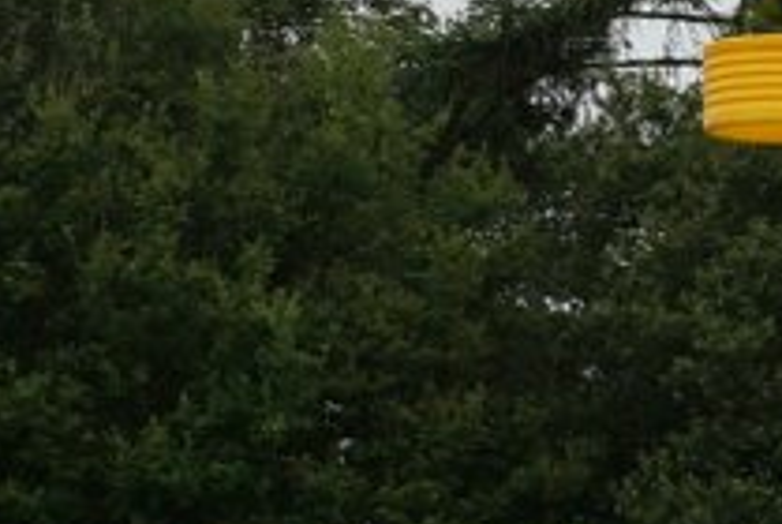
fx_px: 2871
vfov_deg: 10.2
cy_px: 662
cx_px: 1362
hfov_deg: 14.0
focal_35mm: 132
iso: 320
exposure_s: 1/400
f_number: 5
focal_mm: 18
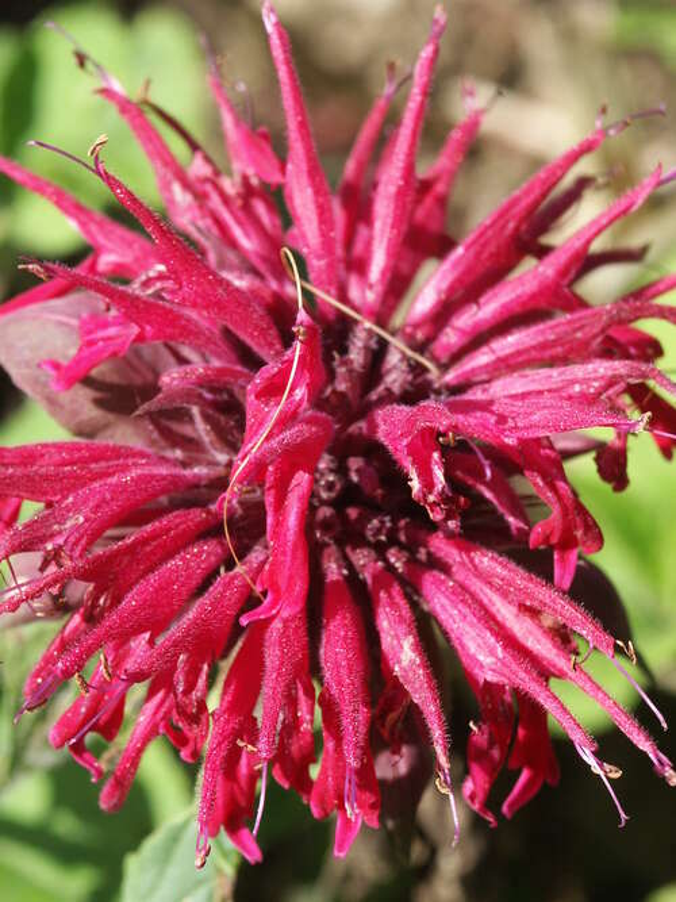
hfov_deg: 7.4
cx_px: 338
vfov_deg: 9.9
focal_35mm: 200
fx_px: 5209
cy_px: 451
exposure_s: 1/250
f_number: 5.6
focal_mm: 50.69
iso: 100
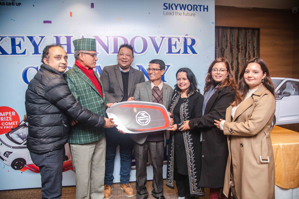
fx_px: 199
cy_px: 100
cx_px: 150
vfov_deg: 53.2
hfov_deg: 73.7
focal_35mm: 24
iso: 1250
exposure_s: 1/160
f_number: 4
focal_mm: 24
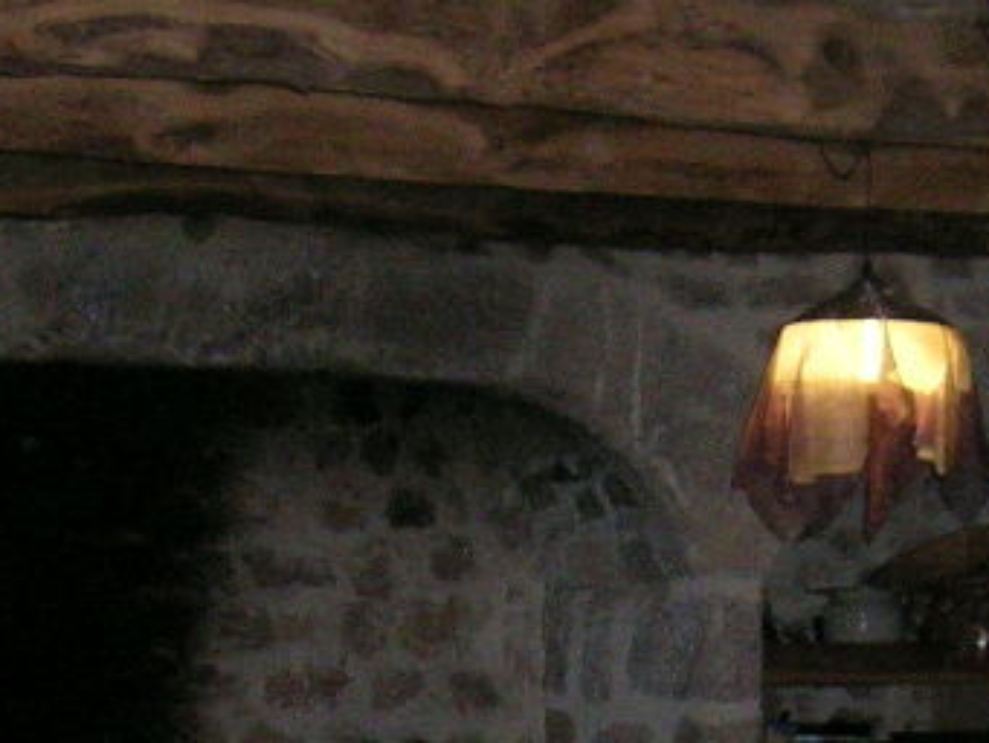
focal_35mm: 105
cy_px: 929
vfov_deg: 13.6
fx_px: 3001
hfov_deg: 18.7
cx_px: 568
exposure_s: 1/60.1
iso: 200
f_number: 2.8
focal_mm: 5.4
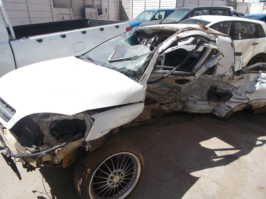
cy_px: 100
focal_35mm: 26
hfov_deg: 67.3
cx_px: 133
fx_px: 200
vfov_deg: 53.1
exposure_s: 1/125
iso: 80
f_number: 8
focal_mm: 4.6
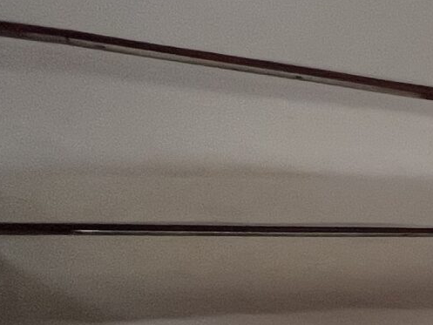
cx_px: 943
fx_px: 838
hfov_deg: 17.1
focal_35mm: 67
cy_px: 580
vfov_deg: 17.8
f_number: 1.8
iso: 80
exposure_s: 1/99
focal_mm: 1.57
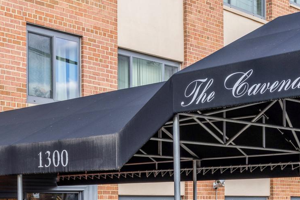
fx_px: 625
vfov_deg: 17.6
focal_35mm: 75
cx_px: 122
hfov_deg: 27.0
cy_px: 216
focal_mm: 27
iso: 200
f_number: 8
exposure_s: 1/80
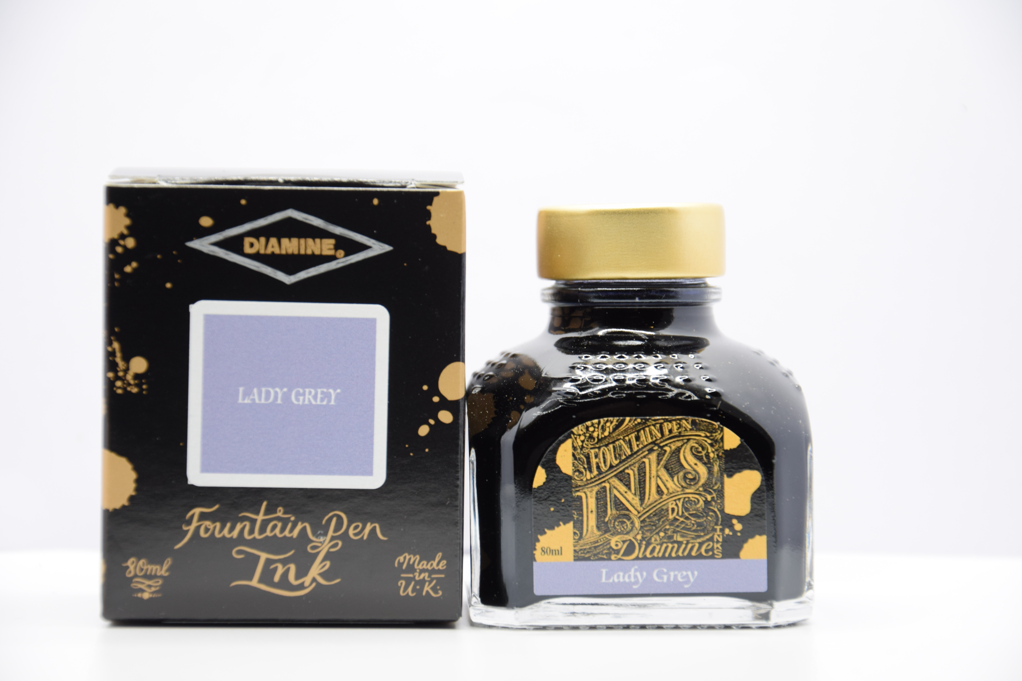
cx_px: 511
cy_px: 340
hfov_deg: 16.1
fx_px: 3619
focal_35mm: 128
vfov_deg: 10.8
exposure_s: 1/60
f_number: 5.6
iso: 400
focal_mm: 85
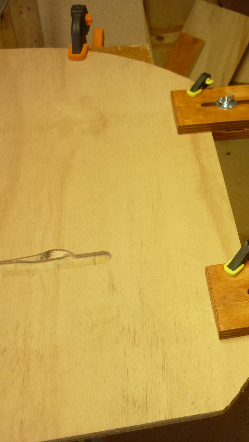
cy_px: 221
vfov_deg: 42.9
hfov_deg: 23.6
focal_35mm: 48
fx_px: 563
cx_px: 262
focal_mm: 5.5
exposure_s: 1/30
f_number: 2.8
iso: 125
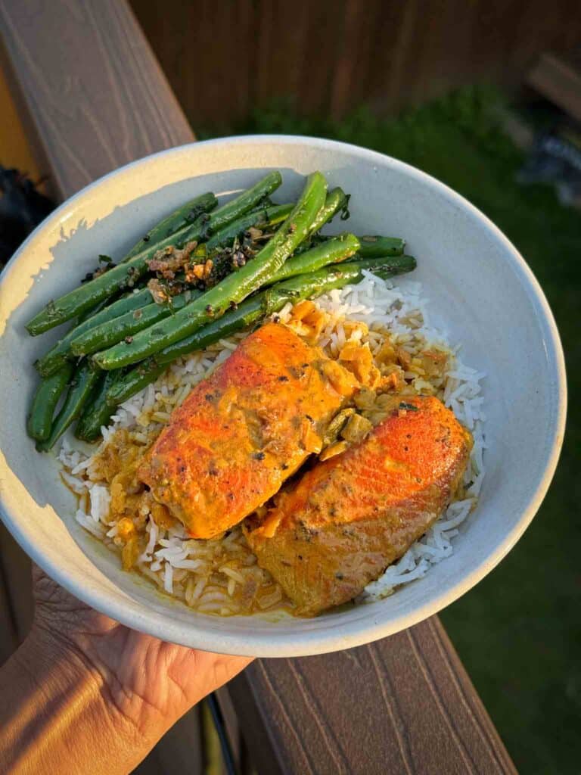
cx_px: 290
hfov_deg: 30.3
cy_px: 388
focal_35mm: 48
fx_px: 1074
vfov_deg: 39.7
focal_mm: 6.76
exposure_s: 1/320
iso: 64
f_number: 1.8
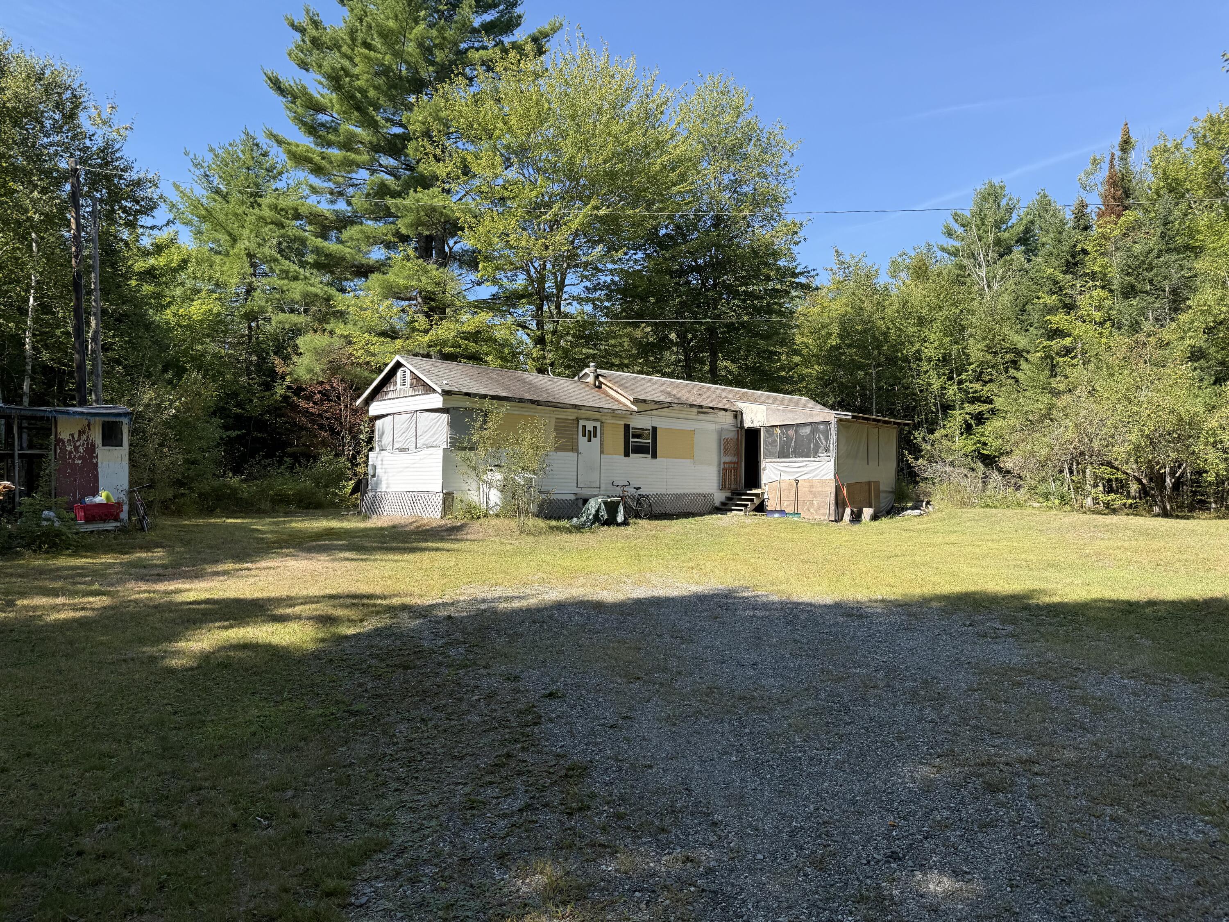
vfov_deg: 56.8
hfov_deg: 71.6
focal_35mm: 24
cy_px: 461
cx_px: 614
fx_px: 852
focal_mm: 6.76
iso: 80
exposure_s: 1/1855
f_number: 1.78
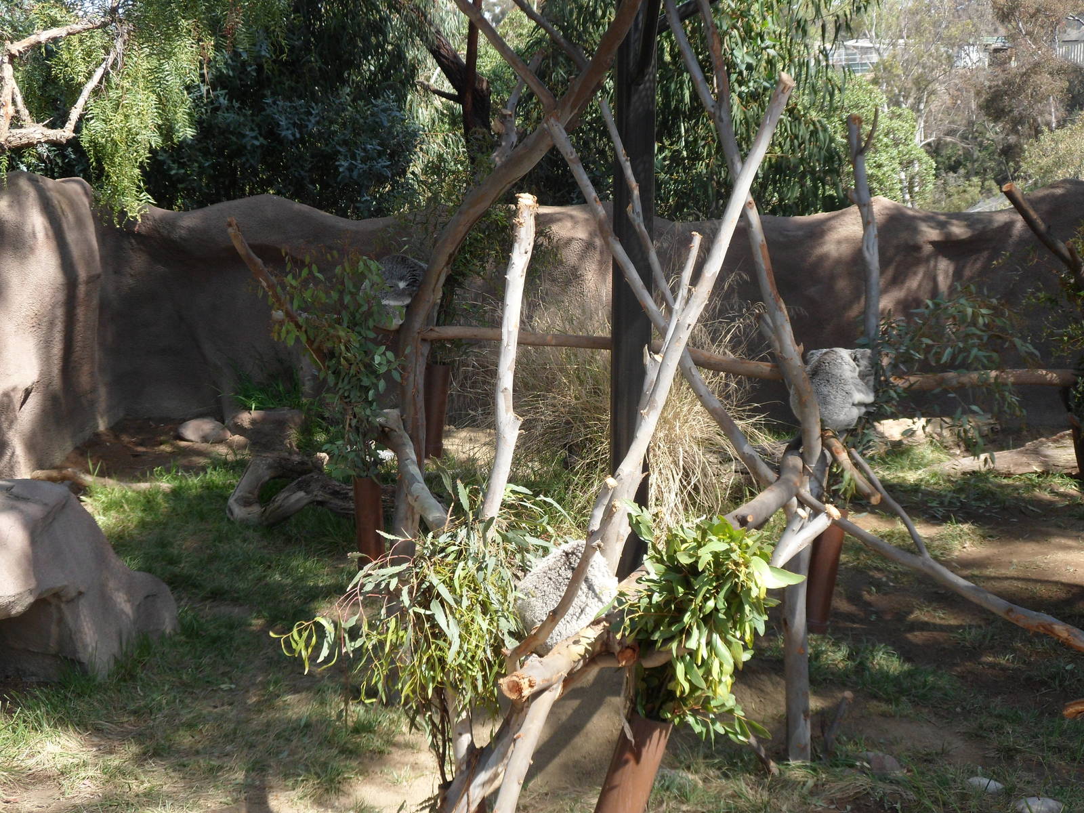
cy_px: 406
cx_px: 542
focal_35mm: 52
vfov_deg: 28.0
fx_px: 1628
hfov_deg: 36.8
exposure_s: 1/250
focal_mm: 8.1
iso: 80
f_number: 4.3
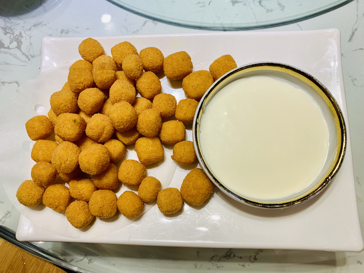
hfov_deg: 67.3
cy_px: 136
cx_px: 182
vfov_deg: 53.1
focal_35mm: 26
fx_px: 273
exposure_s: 1/100
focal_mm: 4.25
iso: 80
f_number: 1.8
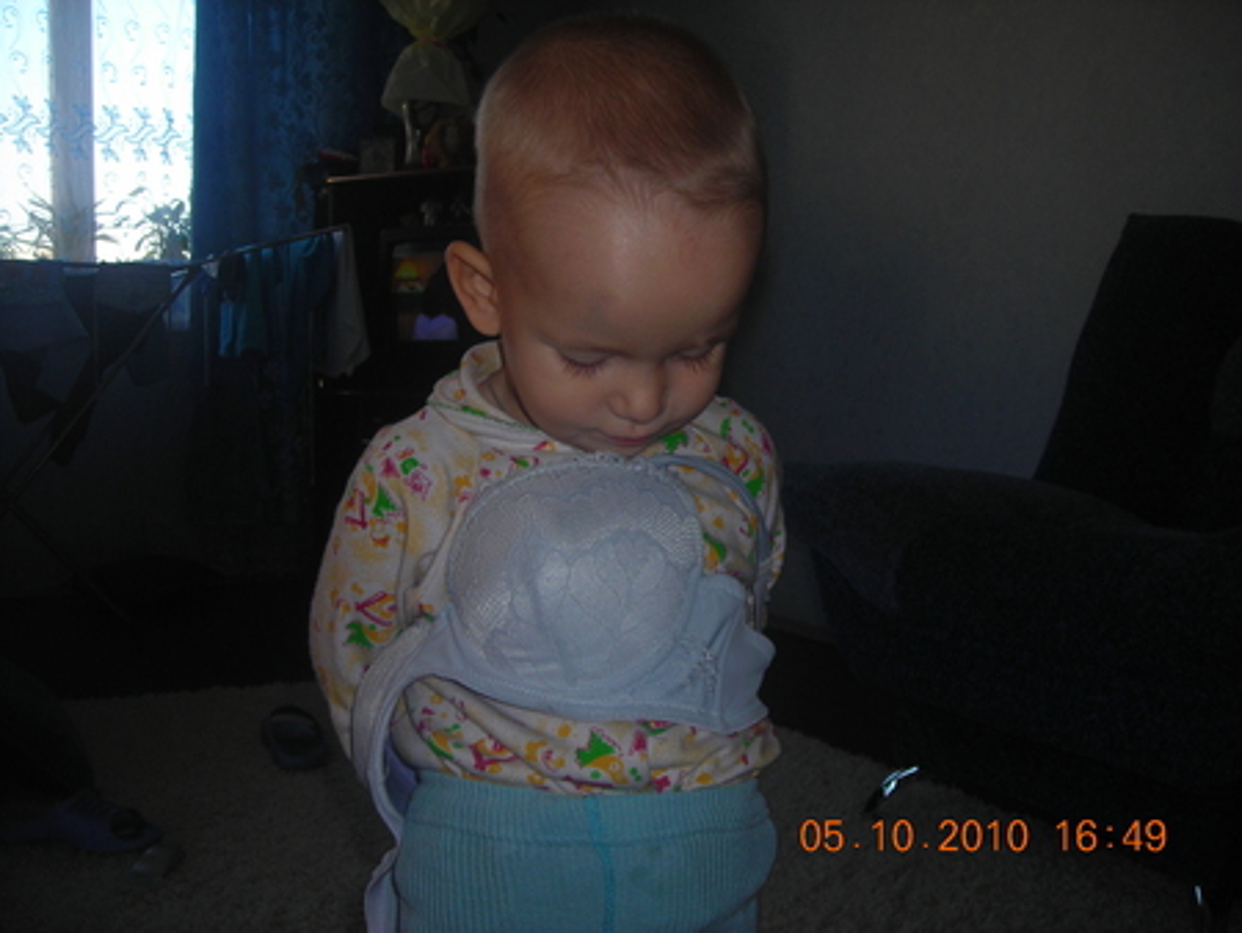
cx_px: 621
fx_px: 1364
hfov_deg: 49.0
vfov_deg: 37.8
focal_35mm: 38
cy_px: 466
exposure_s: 1/60.1
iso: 50
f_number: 3.2
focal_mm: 6.3
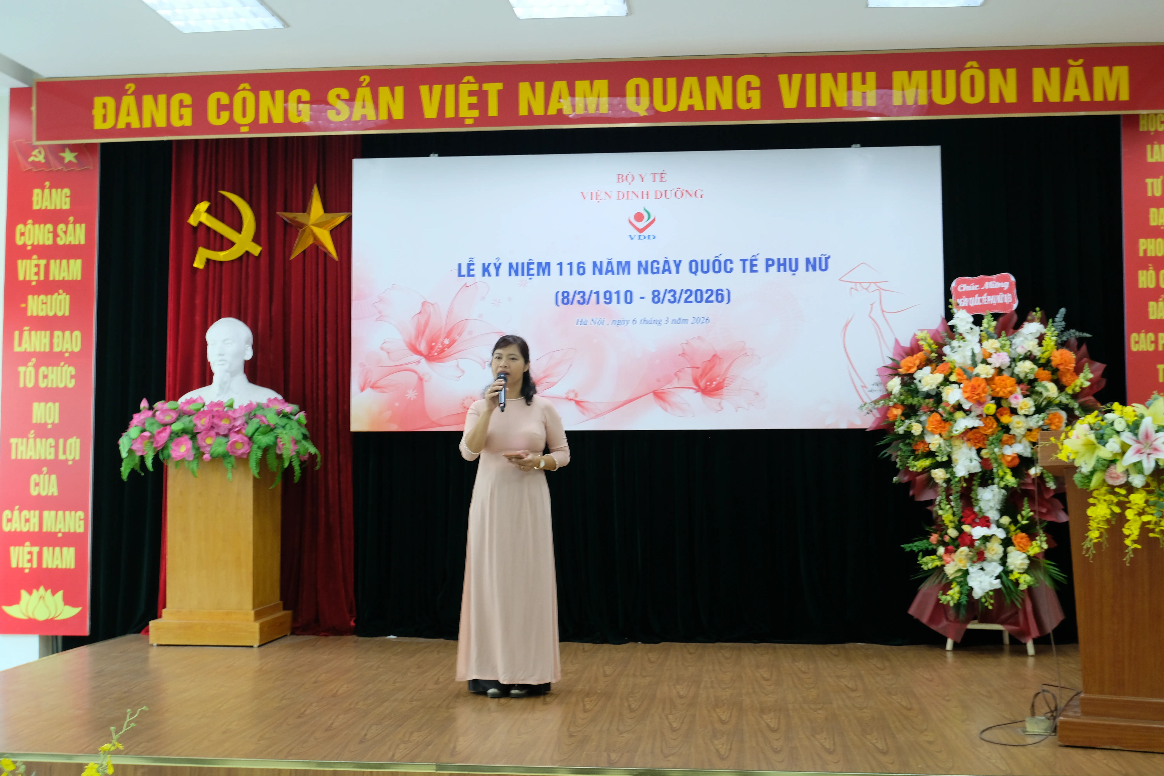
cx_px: 582
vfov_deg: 31.2
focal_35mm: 43
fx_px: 1390
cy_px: 388
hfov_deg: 45.4
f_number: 4.5
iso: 800
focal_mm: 28.8
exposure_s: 1/30
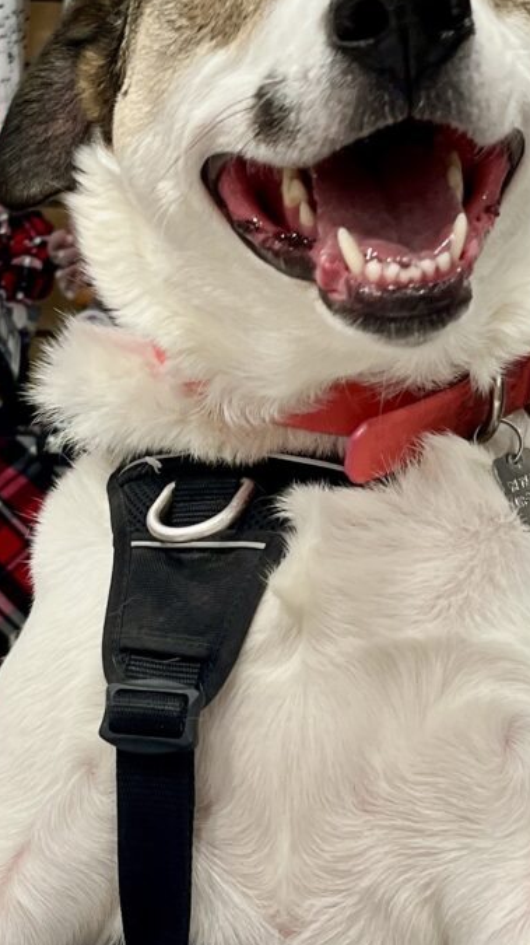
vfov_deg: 24.7
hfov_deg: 14.0
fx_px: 2152
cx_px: 232
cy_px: 392
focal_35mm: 86
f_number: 1.6
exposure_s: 1/120
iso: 80
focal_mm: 5.1
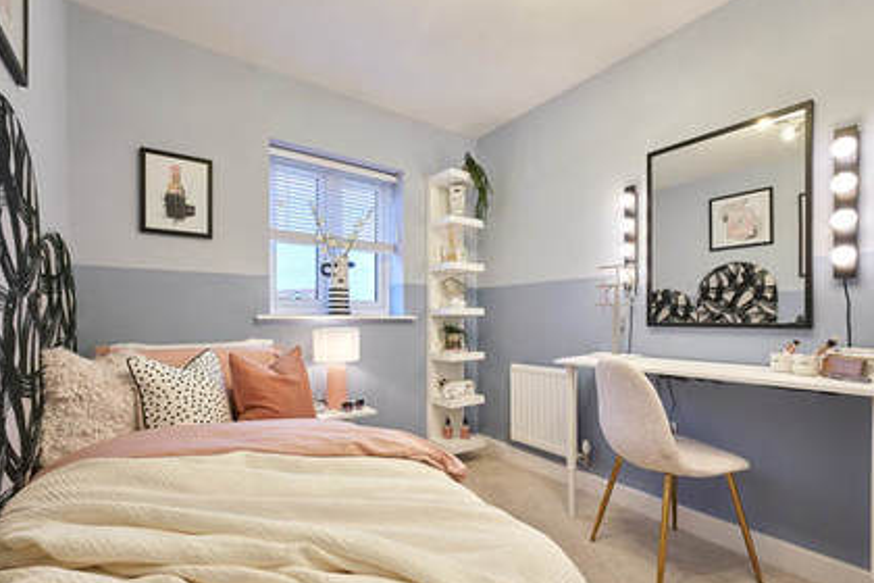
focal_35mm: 16
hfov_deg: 96.7
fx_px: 388
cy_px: 323
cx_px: 445
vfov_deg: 73.5
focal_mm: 14
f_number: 10
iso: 100
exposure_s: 1/4
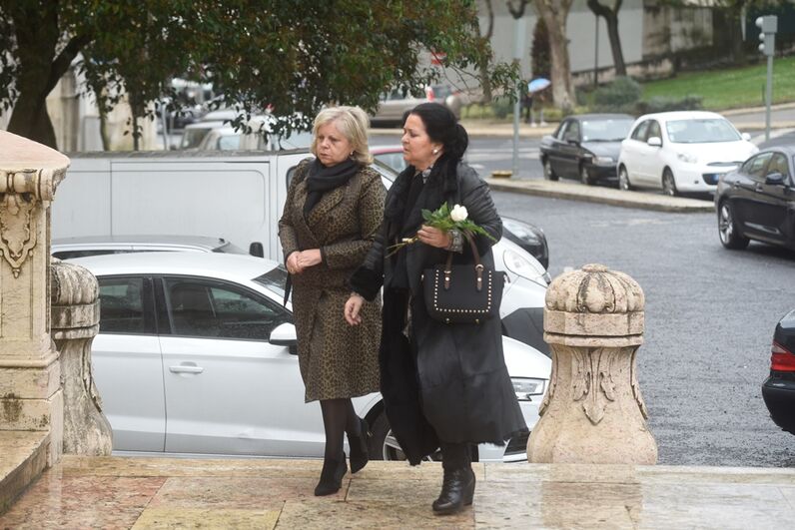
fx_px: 2650
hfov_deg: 17.1
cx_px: 398
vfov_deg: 11.4
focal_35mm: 120
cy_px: 265
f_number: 4.5
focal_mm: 120
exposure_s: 1/400
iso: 250
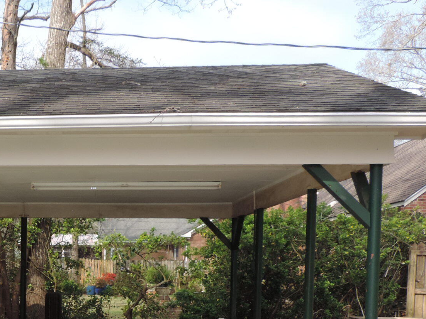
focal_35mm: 68
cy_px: 319
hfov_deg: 26.8
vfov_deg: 20.9
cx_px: -10
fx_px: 837
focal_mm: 5.8
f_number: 3.2
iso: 140
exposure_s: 1/640
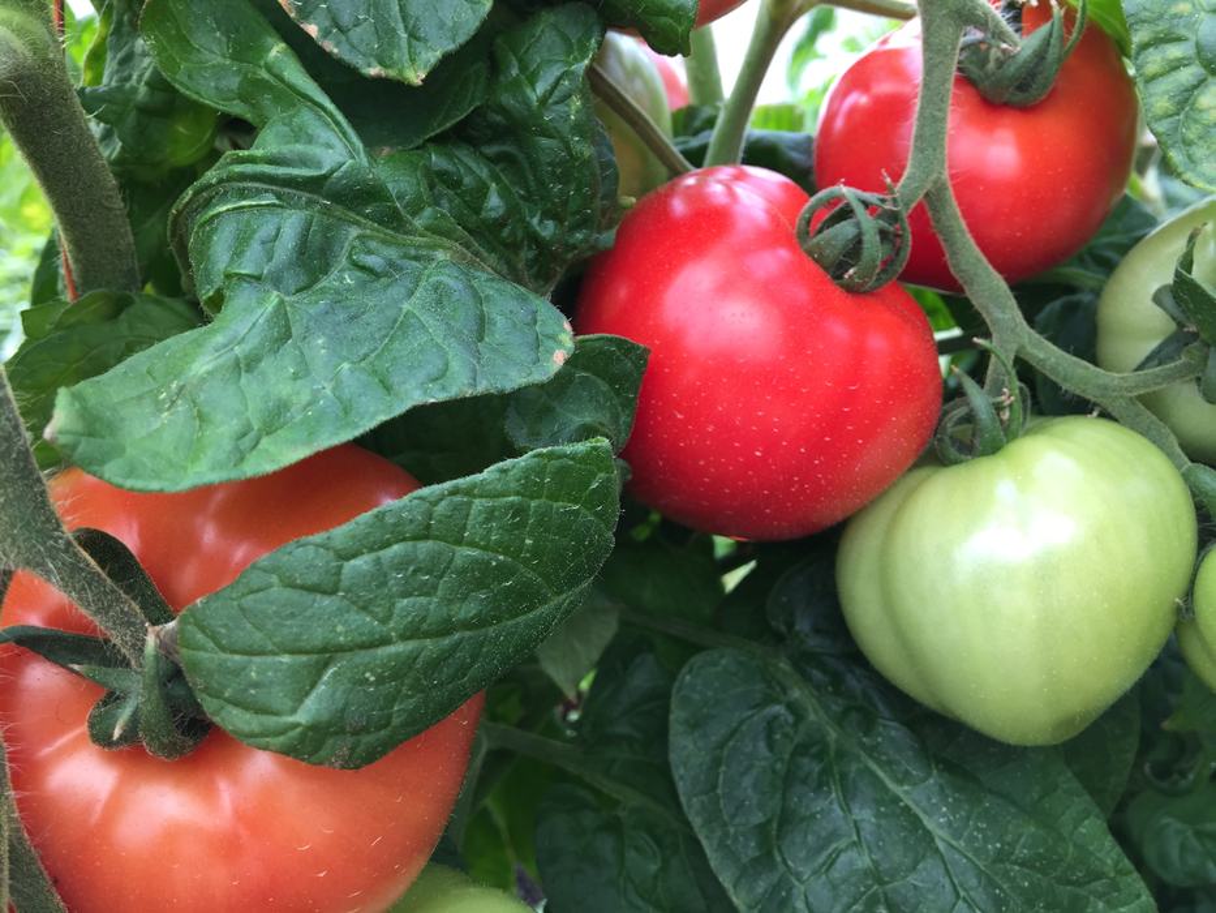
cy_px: 456
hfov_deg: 61.7
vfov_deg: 48.2
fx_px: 1019
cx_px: 608
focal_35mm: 29
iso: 32
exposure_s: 1/120
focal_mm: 4.15
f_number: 2.2
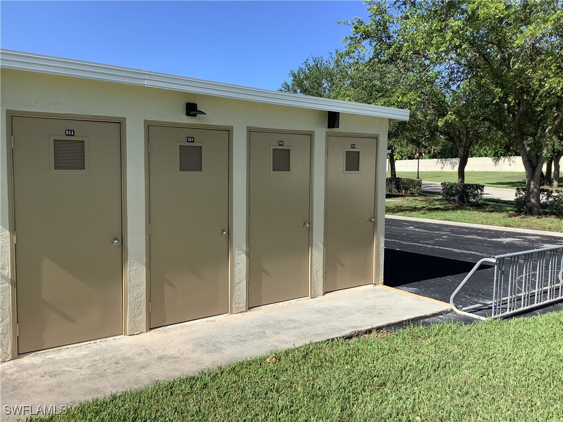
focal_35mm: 31
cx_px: 282
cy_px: 211
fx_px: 504
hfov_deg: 58.4
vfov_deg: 45.4
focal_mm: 3.3
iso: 25
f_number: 2.4
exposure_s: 1/1235
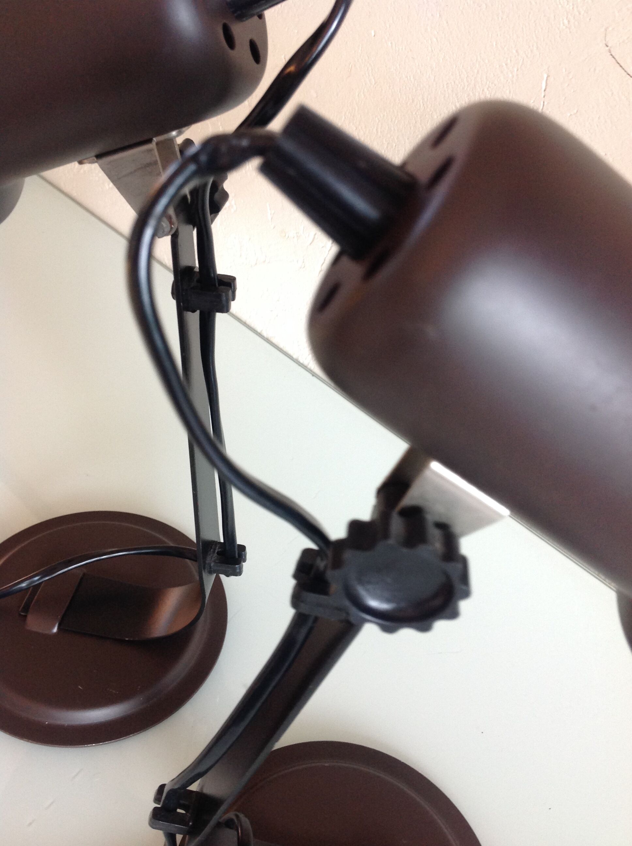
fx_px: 854
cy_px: 423
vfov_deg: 52.7
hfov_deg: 40.6
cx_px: 316
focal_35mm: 35
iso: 125
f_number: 2.4
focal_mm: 4.28
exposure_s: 1/15
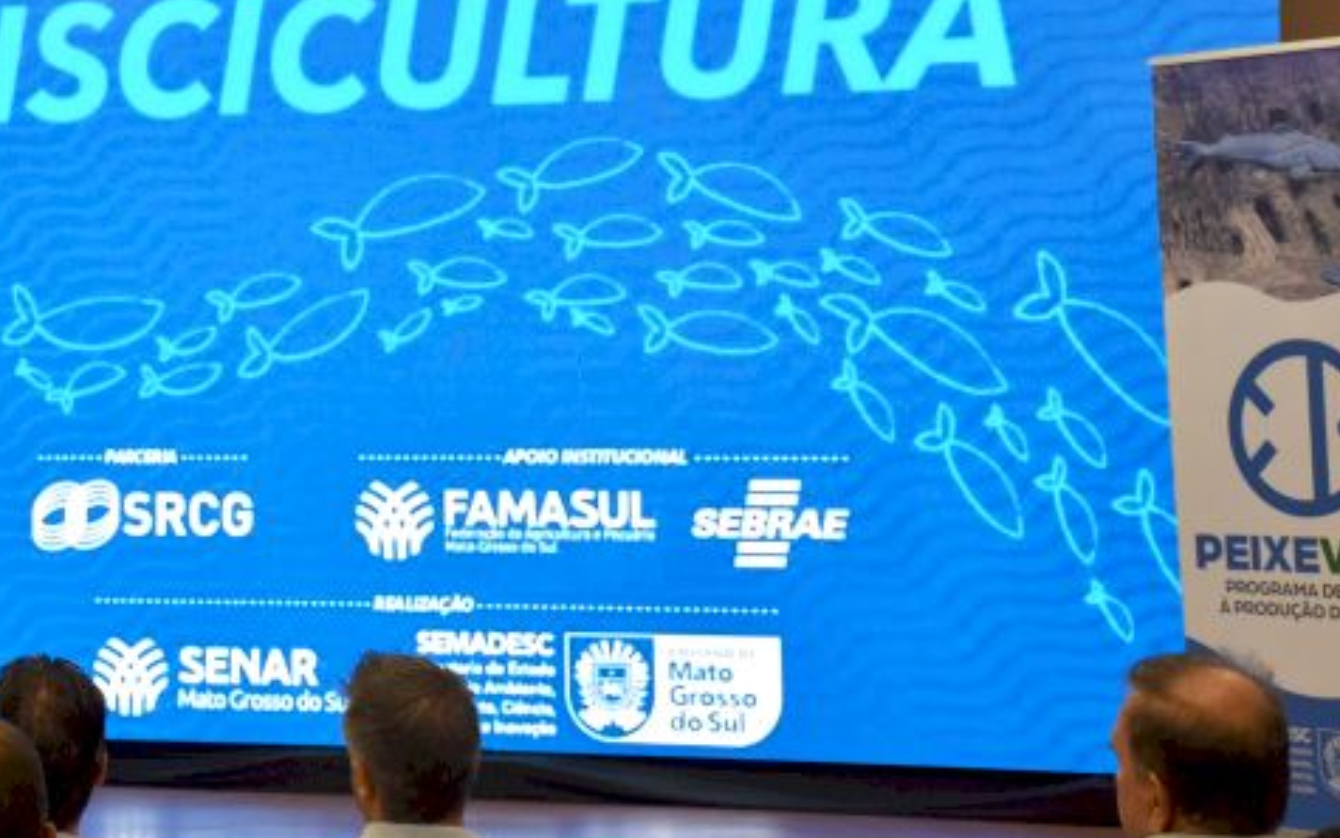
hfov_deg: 20.0
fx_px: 3762
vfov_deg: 12.7
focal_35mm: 103
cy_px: 182
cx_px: 327
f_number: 4.5
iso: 400
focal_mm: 40
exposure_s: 1/80
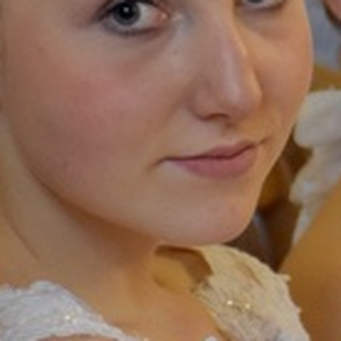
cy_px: 10
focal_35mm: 429
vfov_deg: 4.1
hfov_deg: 4.0
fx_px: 4781
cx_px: 830
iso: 1100
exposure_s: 1/60
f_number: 5
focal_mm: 62
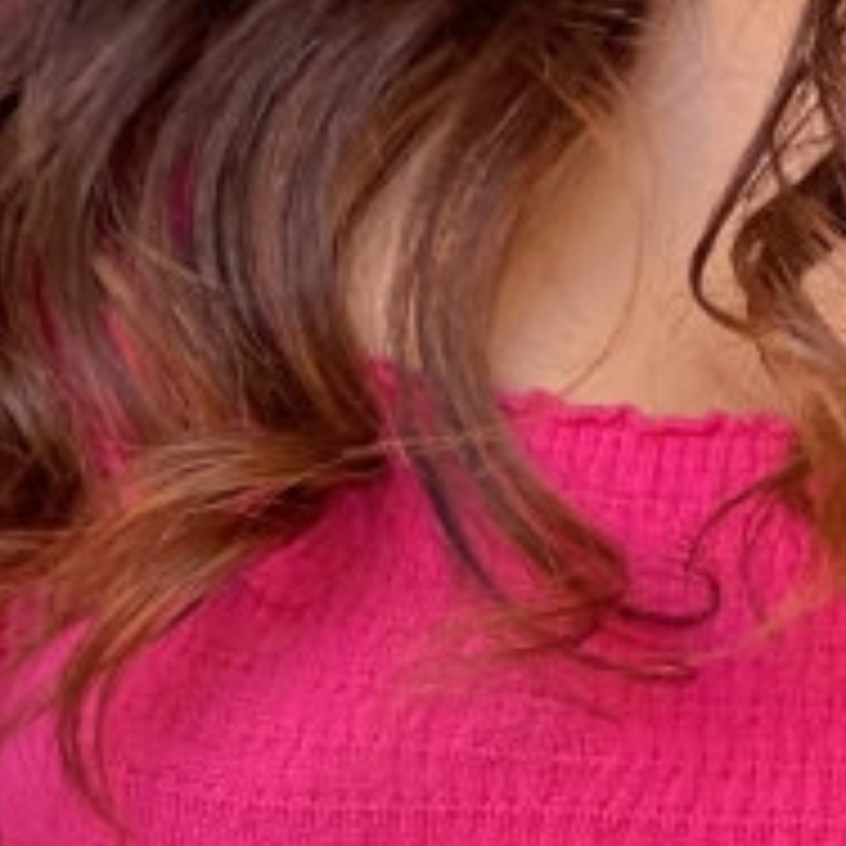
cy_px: -380
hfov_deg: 6.2
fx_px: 7770
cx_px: 1197
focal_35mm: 281
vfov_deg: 6.2
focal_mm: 7.5
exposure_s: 1/113
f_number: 2.2
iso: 250
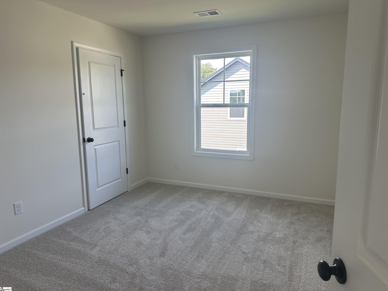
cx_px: 194
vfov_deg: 56.8
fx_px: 269
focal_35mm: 24
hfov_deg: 71.6
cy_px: 146
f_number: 1.78
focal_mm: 6.86
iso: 80
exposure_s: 1/166
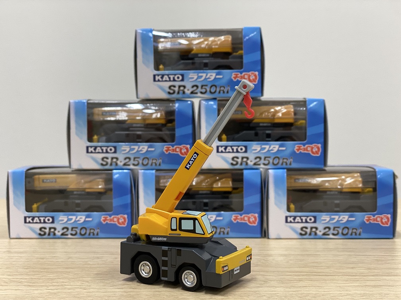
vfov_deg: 28.0
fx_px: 602
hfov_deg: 36.8
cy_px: 150
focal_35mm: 52
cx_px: 200
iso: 200
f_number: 2
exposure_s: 1/100
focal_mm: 6
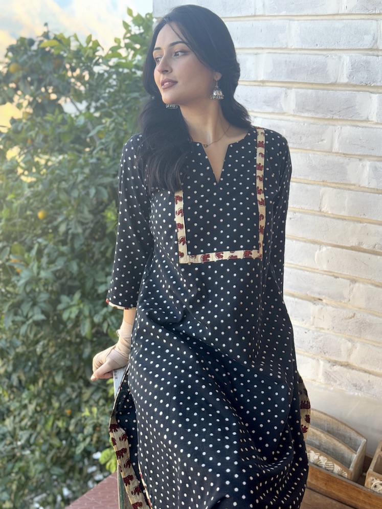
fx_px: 706
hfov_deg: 30.3
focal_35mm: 48
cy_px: 254
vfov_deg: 39.7
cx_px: 191
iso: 64
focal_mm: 6.76
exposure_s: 1/287
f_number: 1.78
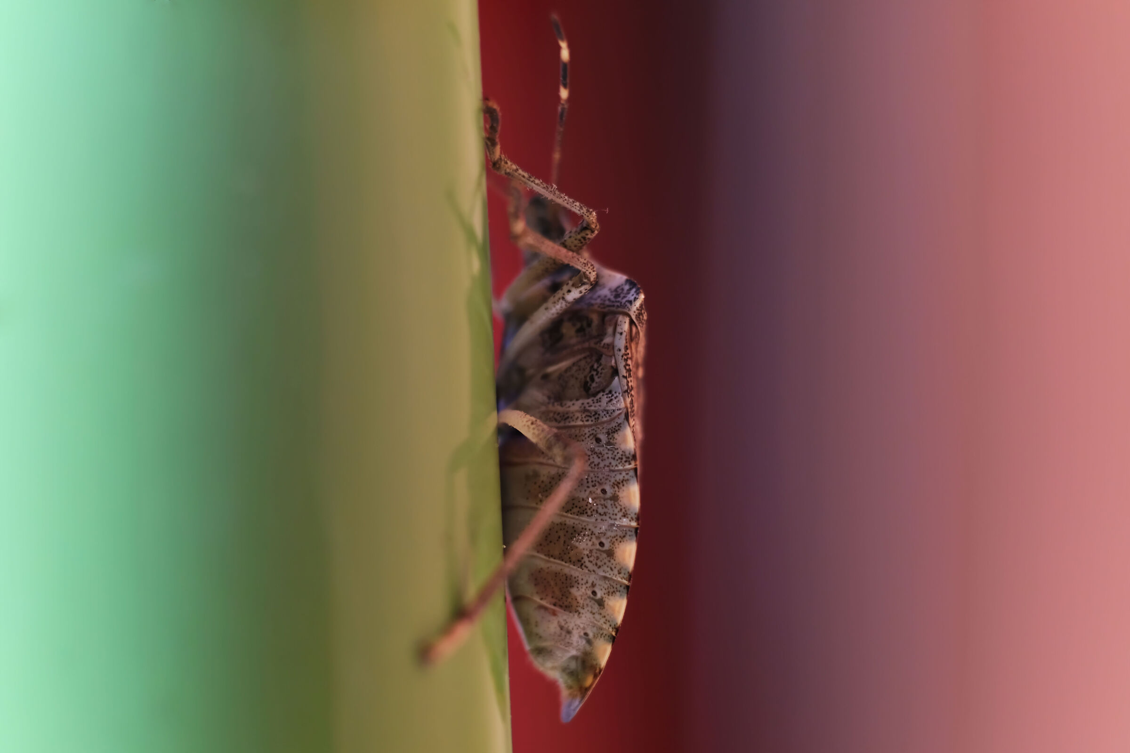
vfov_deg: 17.1
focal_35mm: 80
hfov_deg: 25.4
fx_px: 2511
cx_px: 565
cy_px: 376
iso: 400
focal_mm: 53
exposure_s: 1/80
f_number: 4.5
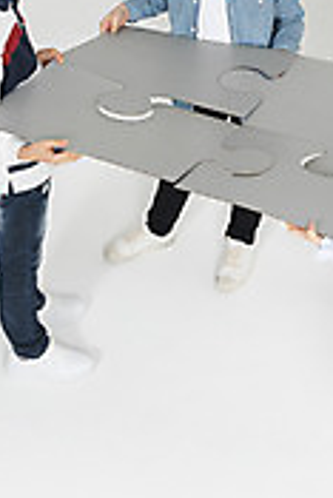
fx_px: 1108
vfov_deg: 25.0
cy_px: 117
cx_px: 252
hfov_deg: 17.0
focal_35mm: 80
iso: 100
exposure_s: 1/125
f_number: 18
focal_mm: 35
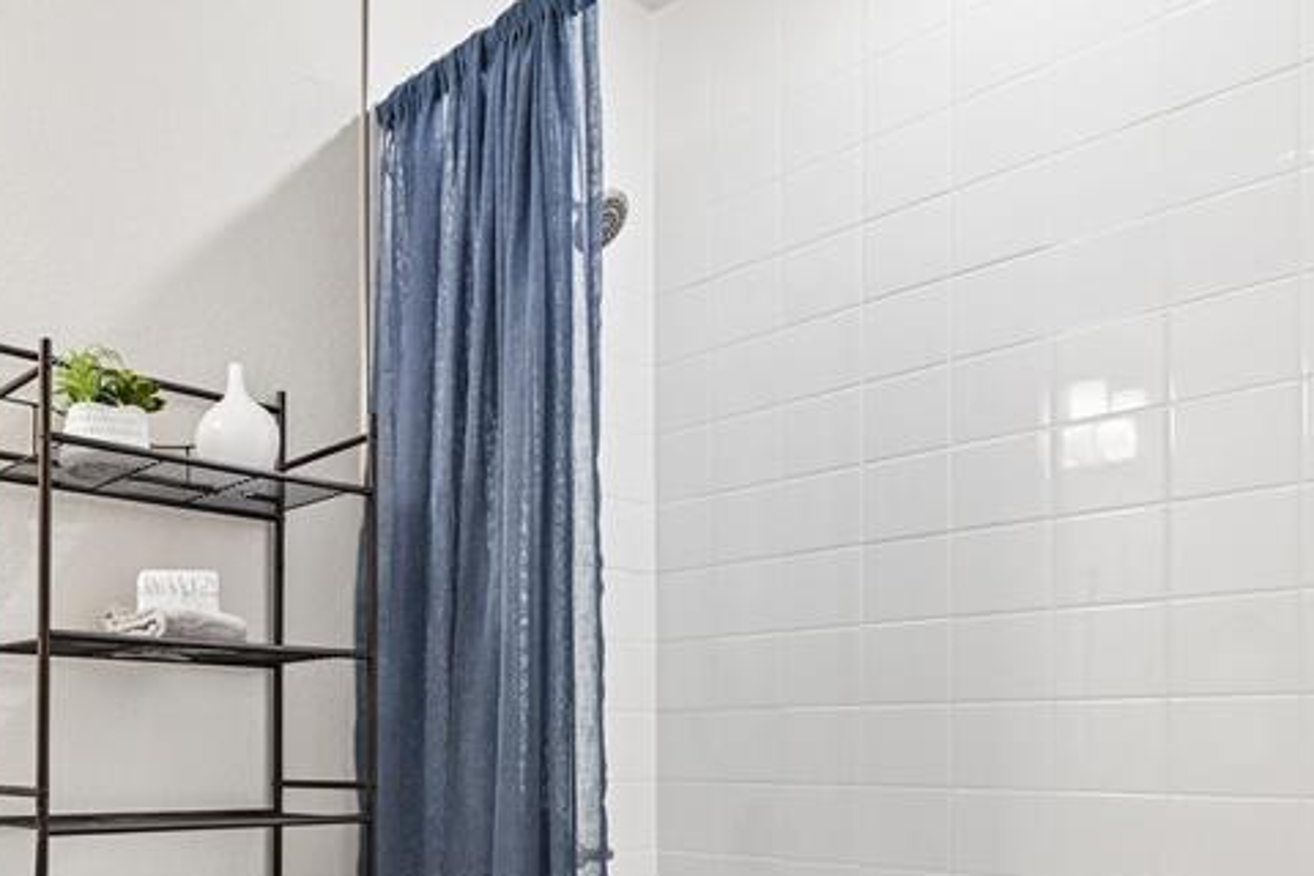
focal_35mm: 32
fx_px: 1168
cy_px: 777
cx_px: 181
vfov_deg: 38.5
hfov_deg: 52.9
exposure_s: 1/4
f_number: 11
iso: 800
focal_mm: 15
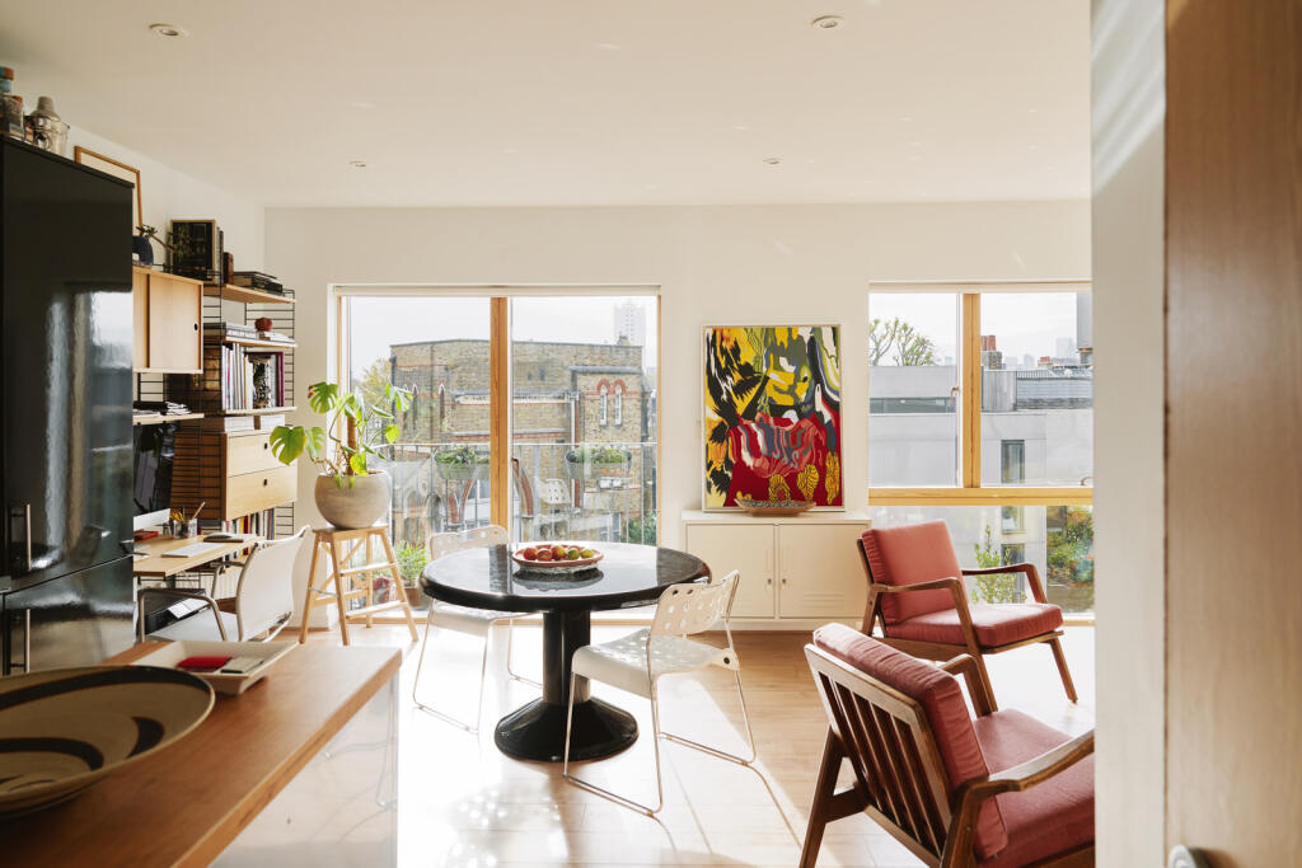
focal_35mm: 24
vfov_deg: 53.1
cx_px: 651
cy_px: 434
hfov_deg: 73.7
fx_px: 868
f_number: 5.6
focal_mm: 24
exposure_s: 1/60
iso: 100
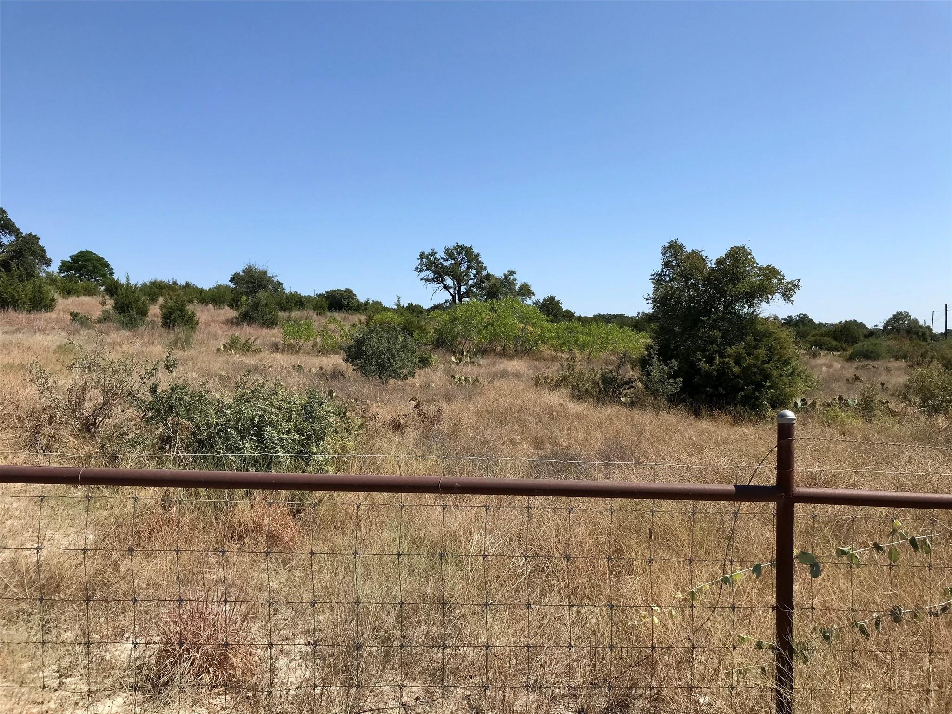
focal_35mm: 28
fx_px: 770
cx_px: 476
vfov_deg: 49.7
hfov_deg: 63.4
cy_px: 357
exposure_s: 1/2740
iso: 20
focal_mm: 3.99
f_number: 1.8
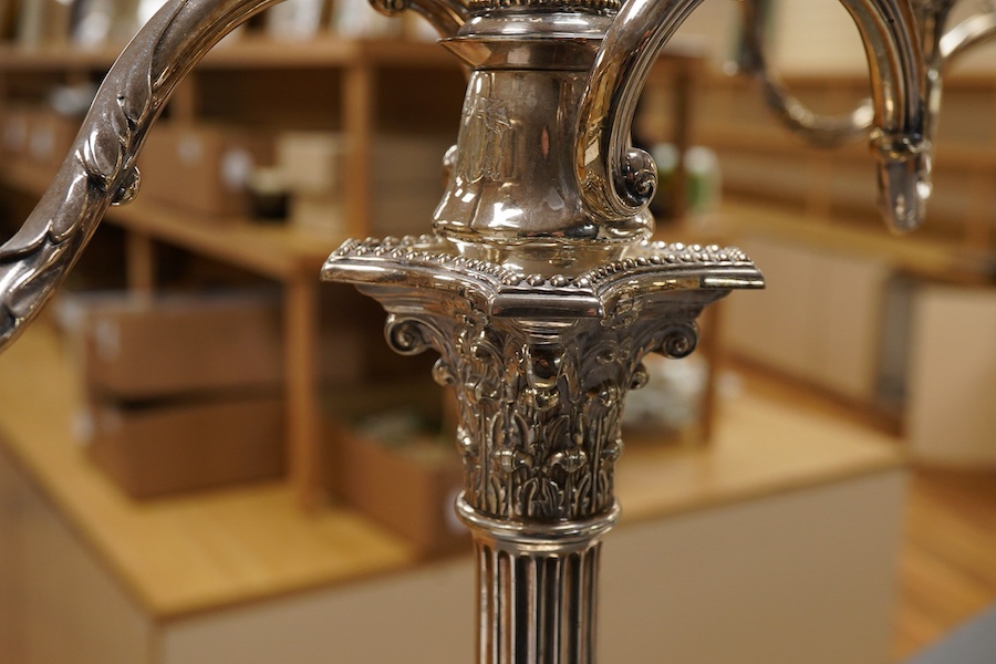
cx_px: 498
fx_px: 1245
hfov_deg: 43.6
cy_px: 332
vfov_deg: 29.9
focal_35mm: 45
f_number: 10
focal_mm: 30
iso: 1000
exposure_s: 1/125
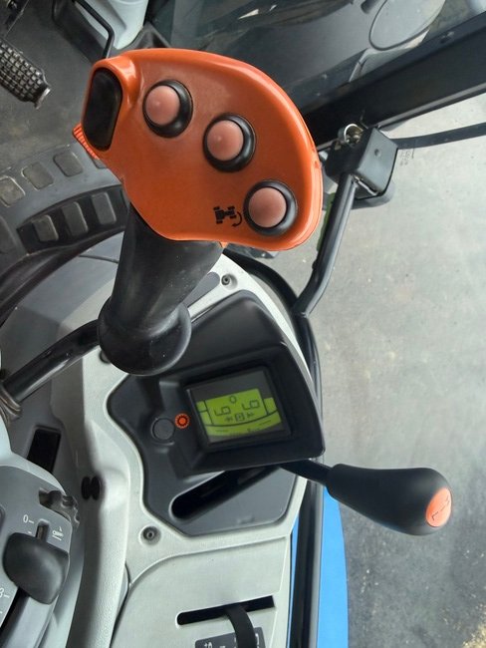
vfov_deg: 71.6
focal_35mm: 24
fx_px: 449
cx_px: 243
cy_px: 324
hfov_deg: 56.8
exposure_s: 1/82
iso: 320
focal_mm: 2.22
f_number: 2.2
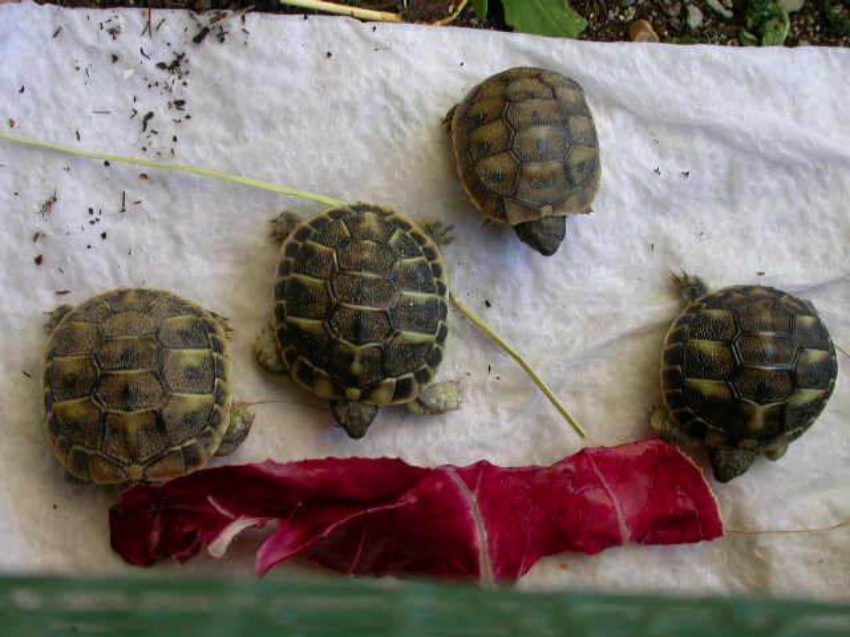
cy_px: 318
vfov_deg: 23.3
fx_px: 1547
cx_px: 425
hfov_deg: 30.7
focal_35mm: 63
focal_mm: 13.1
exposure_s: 1/59.9
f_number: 5.1
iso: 100
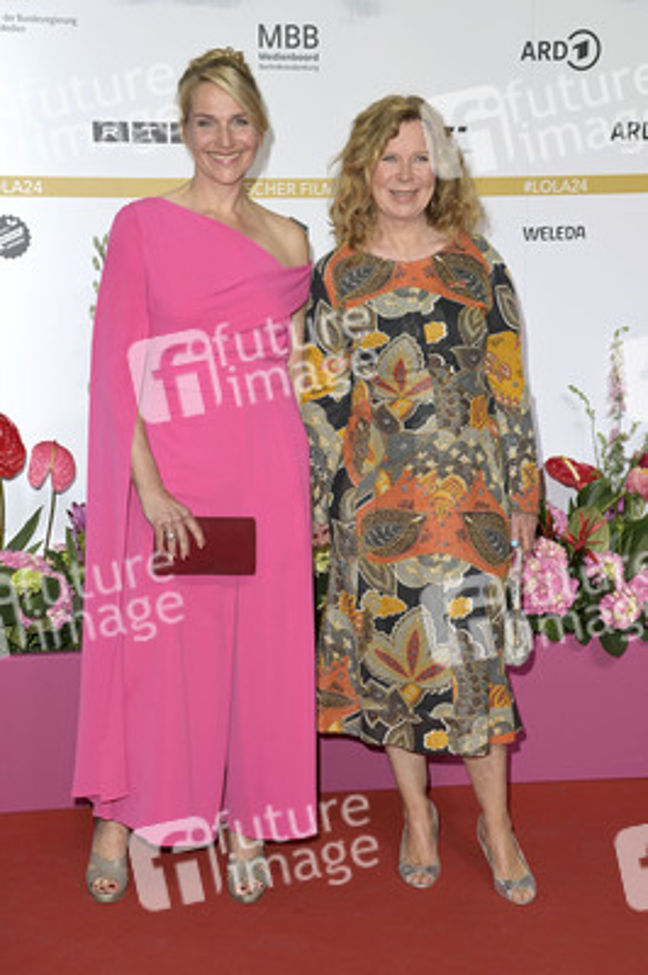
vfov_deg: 32.4
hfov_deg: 21.9
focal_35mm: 62
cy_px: 488
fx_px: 1677
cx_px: 324
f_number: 6.3
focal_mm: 62
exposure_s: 1/250
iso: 640
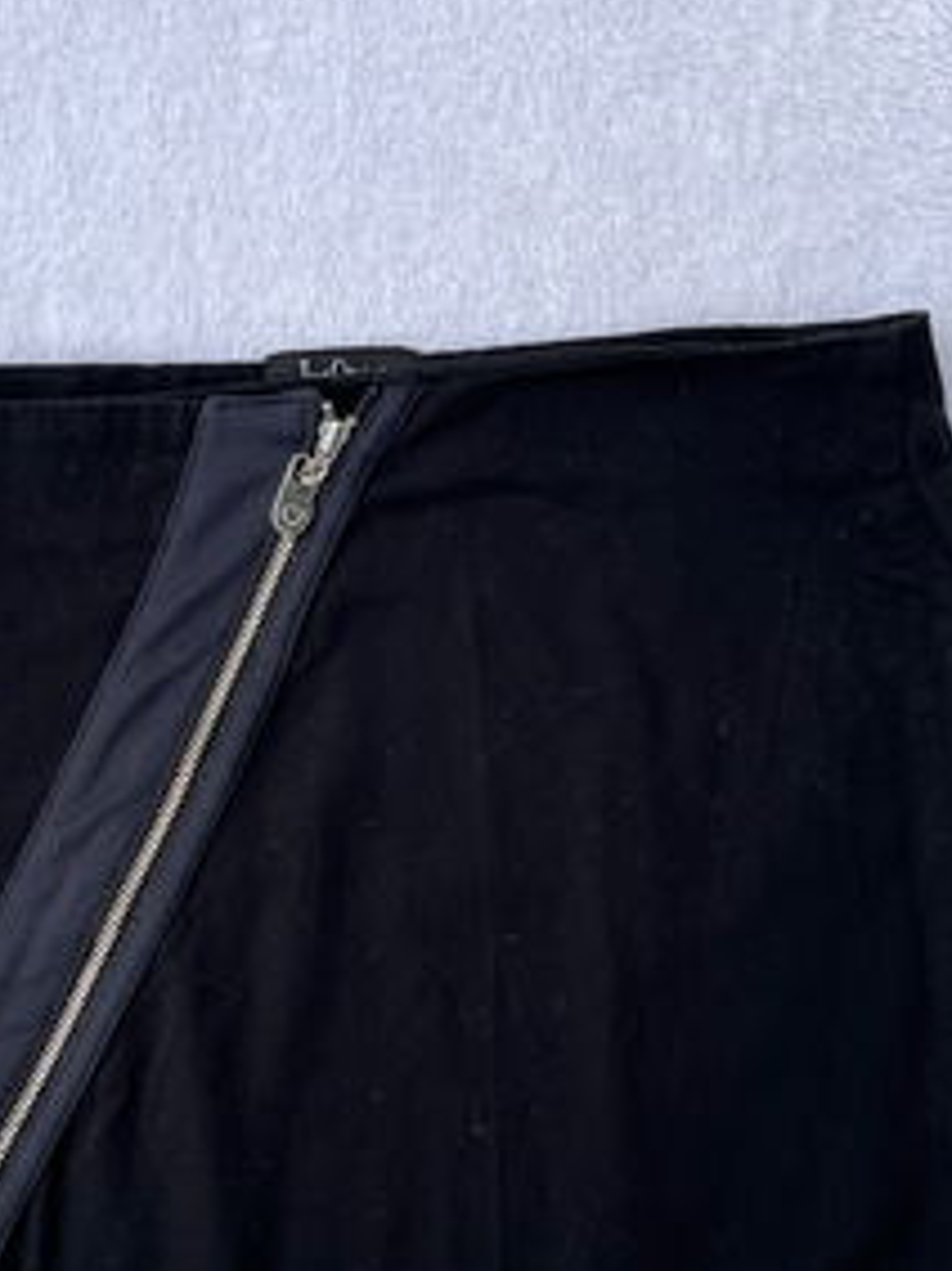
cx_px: 314
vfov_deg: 38.5
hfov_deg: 29.4
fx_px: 1798
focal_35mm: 49
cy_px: 838
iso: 50
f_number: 1.6
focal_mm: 5.1
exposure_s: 1/688
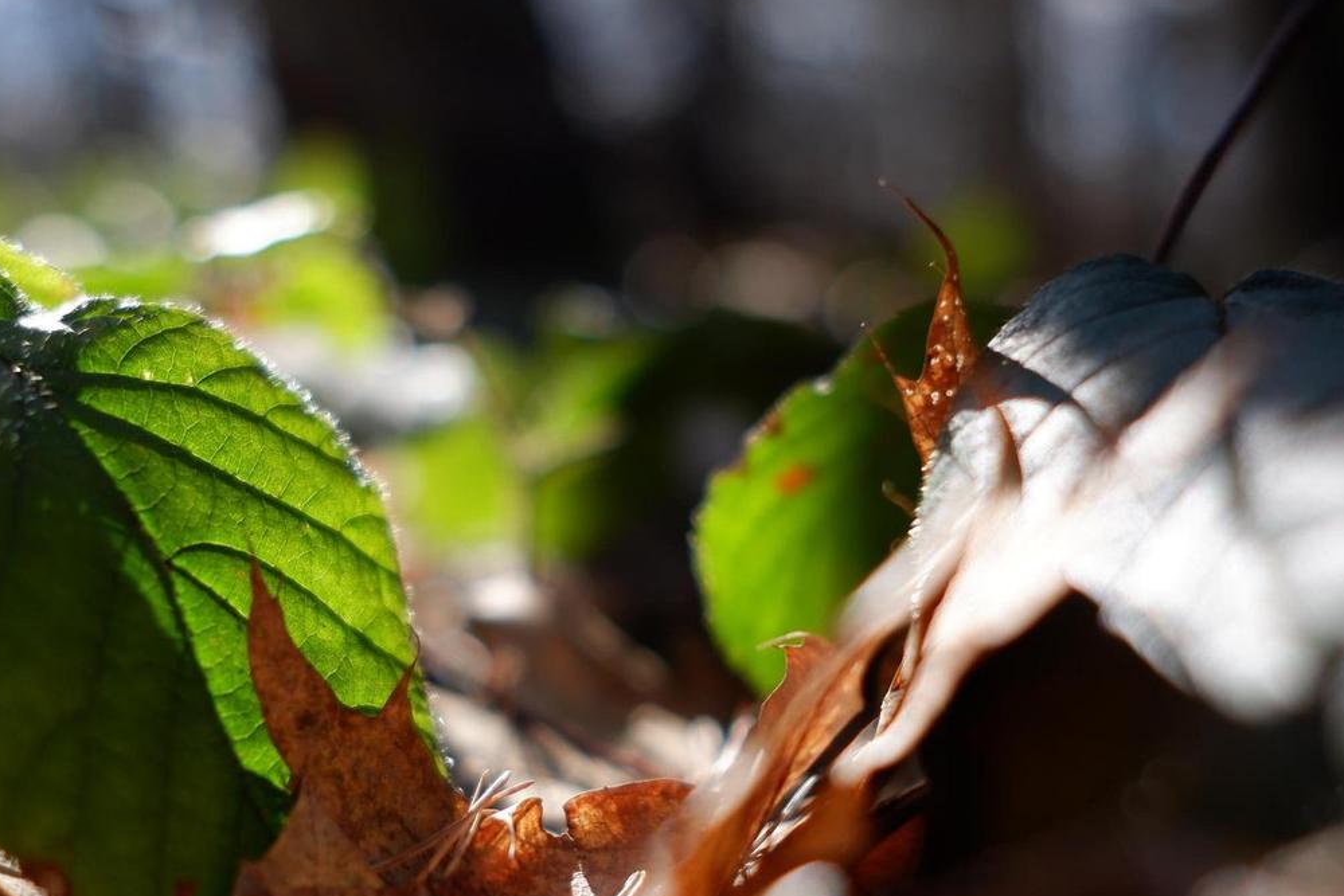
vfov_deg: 24.2
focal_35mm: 56
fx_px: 2091
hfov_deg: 35.6
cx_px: 612
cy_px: 515
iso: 200
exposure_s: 1/1400
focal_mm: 23
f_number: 2.8
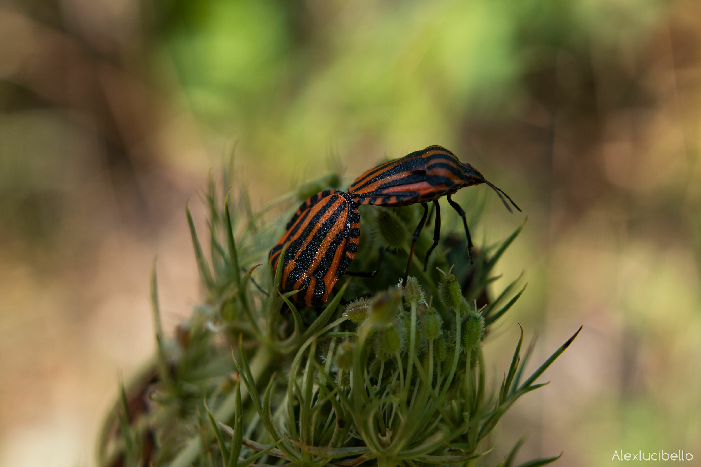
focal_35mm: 52
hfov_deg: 37.9
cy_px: 234
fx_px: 1022
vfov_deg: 25.8
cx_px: 350
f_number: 5.6
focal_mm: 35
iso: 100
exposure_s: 1/400
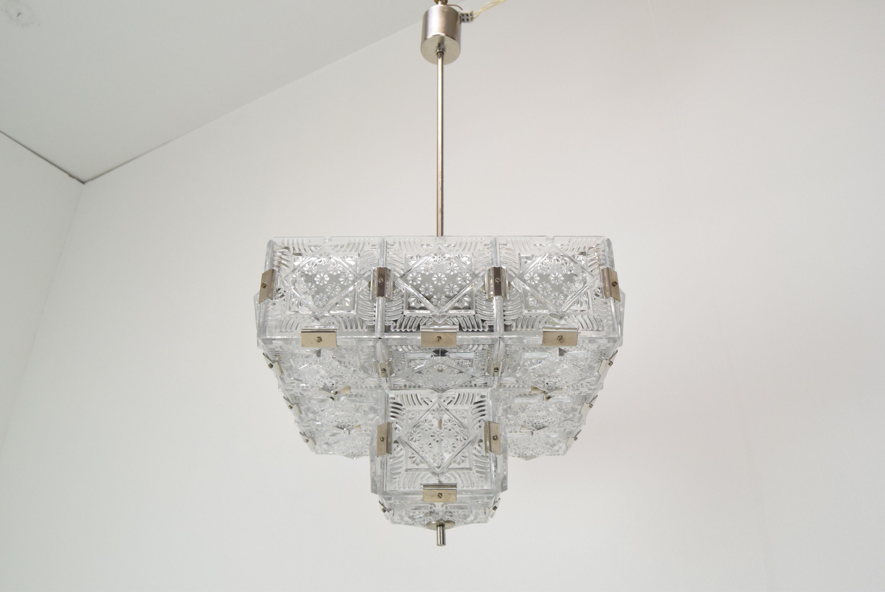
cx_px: 442
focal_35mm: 30
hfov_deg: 61.9
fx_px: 738
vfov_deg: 43.7
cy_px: 296
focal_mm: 20
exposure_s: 1/200
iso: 1600
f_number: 7.1
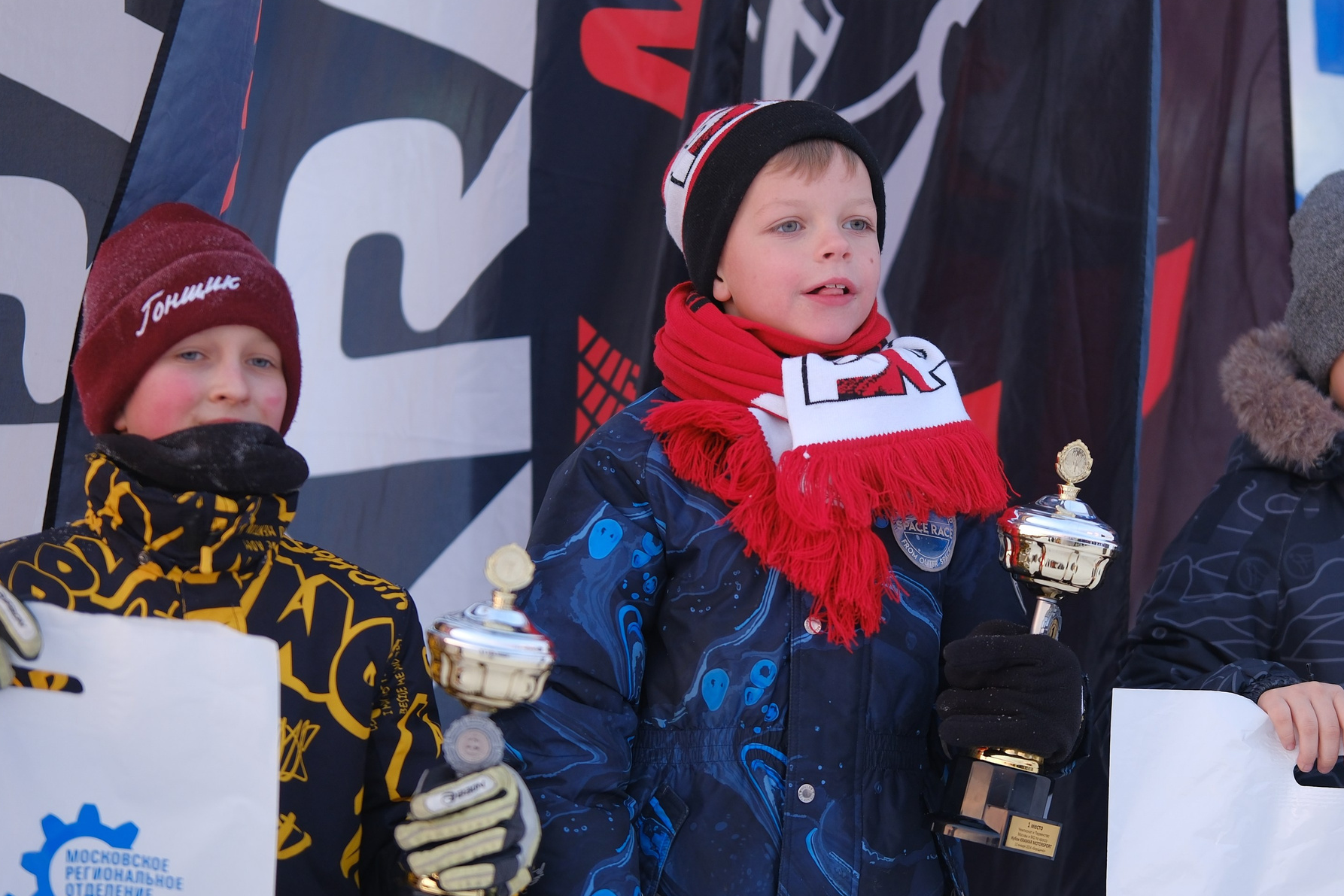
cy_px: 486
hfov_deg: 12.7
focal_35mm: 162
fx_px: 6048
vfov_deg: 8.5
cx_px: 816
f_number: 1.2
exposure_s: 1/240
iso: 160
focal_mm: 75
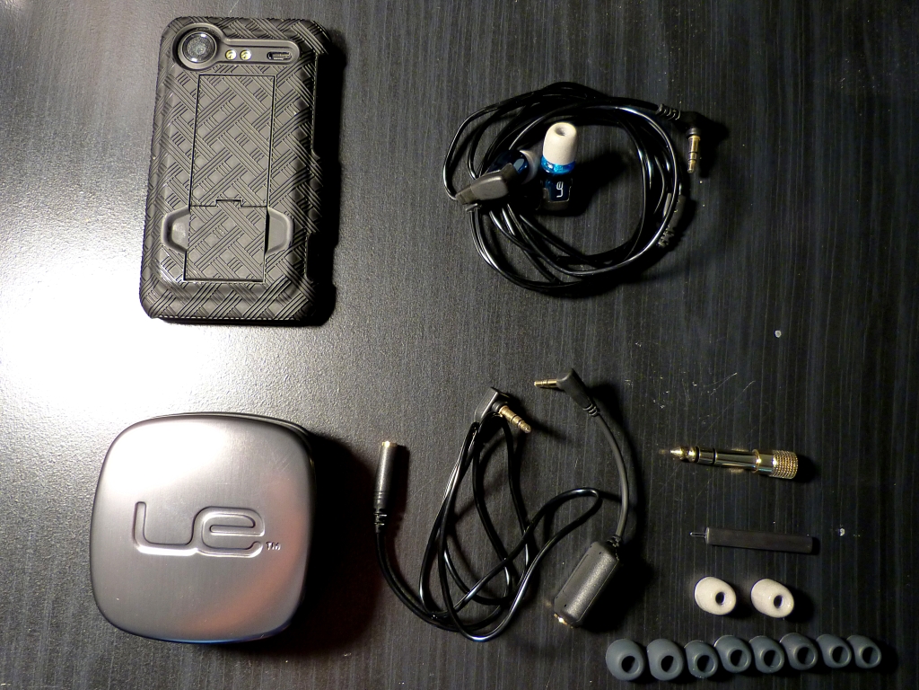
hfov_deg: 69.4
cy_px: 345
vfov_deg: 54.9
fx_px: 664
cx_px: 460
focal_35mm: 25
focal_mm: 4.5
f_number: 2.8
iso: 200
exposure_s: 1/20
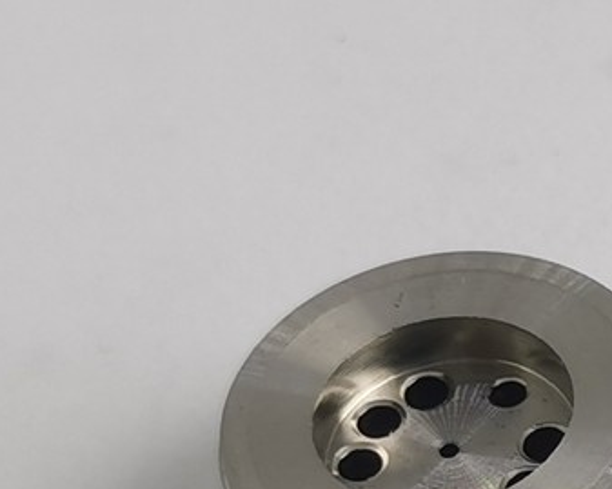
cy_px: 522
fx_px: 2027
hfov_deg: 16.5
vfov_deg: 13.5
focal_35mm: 112
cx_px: 726
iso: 50
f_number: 1.8
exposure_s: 1/803
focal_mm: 5.58
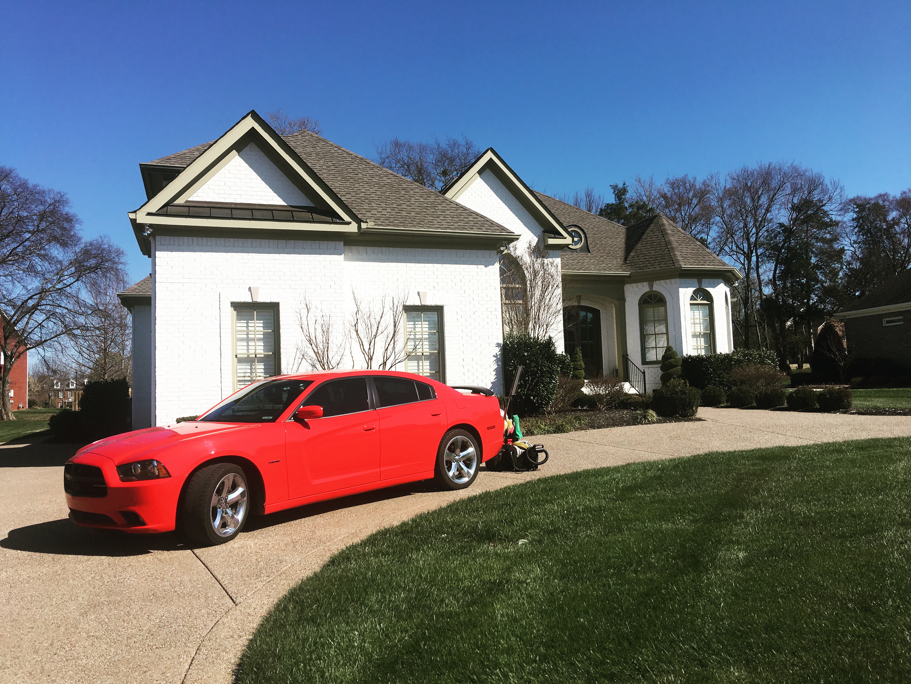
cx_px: 456
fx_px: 763
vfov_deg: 48.2
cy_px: 342
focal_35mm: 29
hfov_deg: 61.7
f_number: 2.2
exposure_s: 1/2653
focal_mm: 4.15
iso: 25
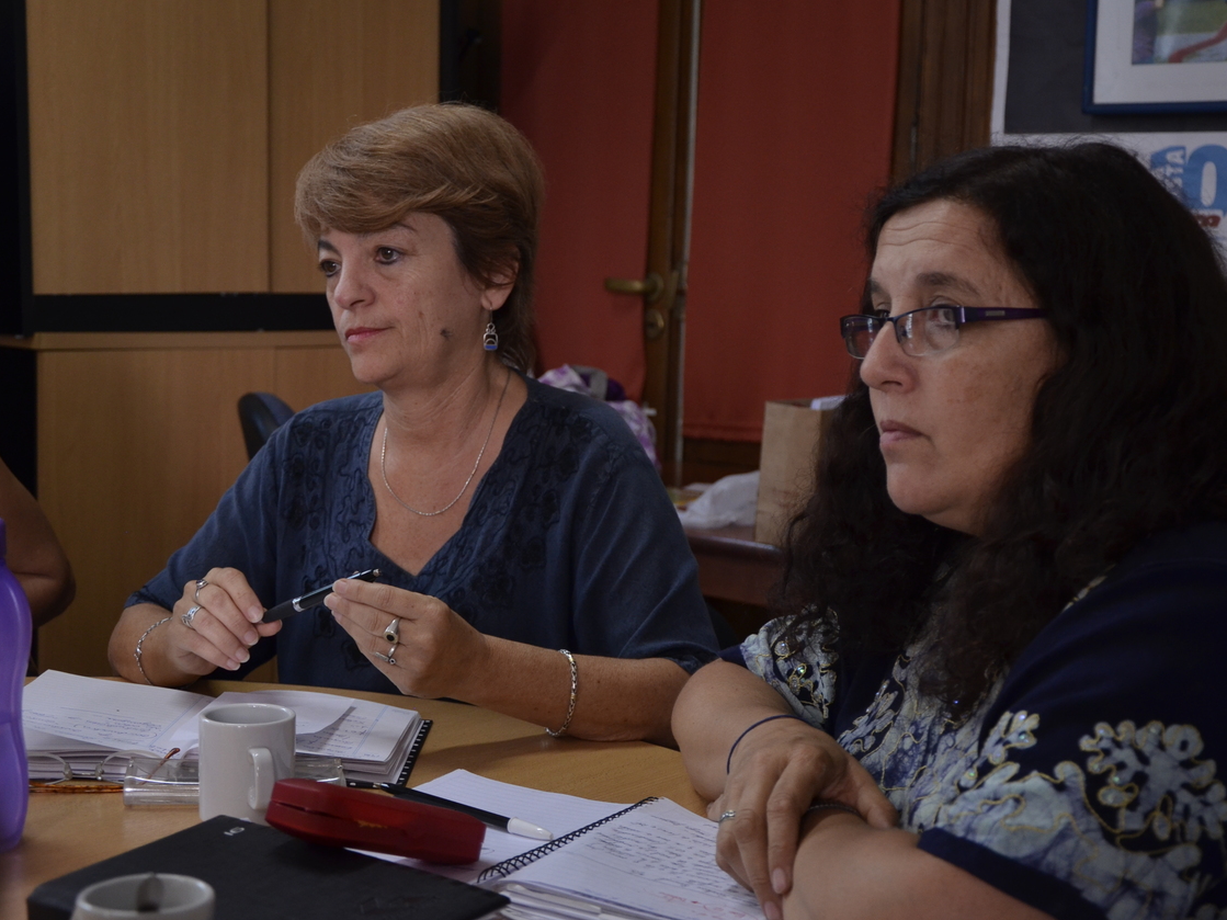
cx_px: 657
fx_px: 1985
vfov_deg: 26.1
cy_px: 456
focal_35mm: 56
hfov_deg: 34.3
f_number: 4.2
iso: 640
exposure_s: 1/60
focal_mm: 34
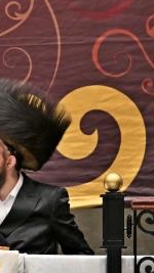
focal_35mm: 543
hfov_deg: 2.2
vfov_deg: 4.0
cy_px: 92
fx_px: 3946
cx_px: -337
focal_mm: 135
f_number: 2.8
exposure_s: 1/320
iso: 200
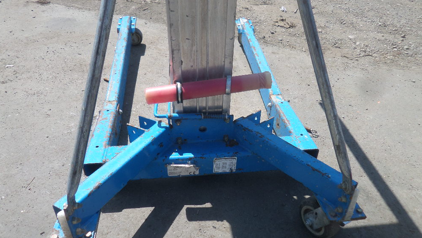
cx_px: 216
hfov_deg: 69.9
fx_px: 302
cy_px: 125
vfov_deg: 42.9
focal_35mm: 27
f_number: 3.1
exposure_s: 1/750
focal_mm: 4.3
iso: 80
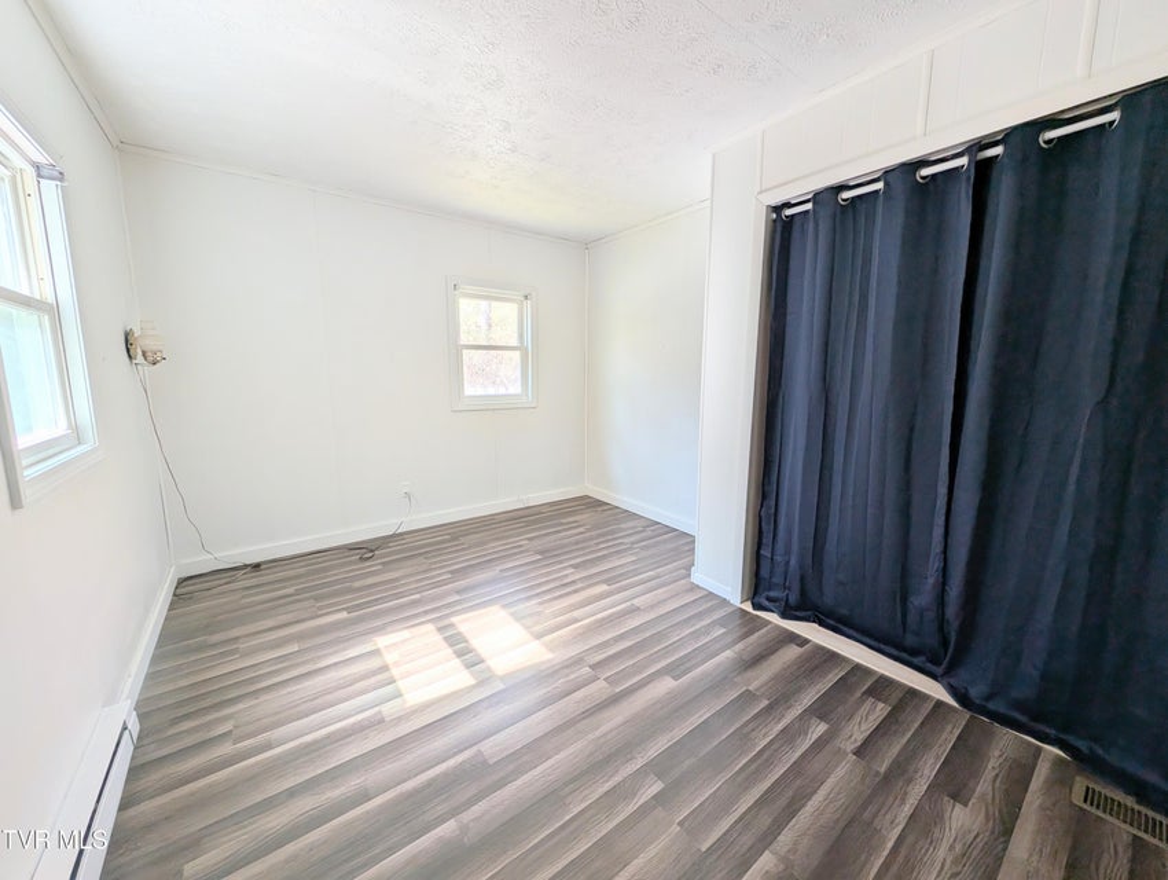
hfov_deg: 110.5
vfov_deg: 94.6
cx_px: 584
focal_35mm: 12
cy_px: 440
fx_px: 405
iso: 45
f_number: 1.95
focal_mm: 2.23
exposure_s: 1/88.7
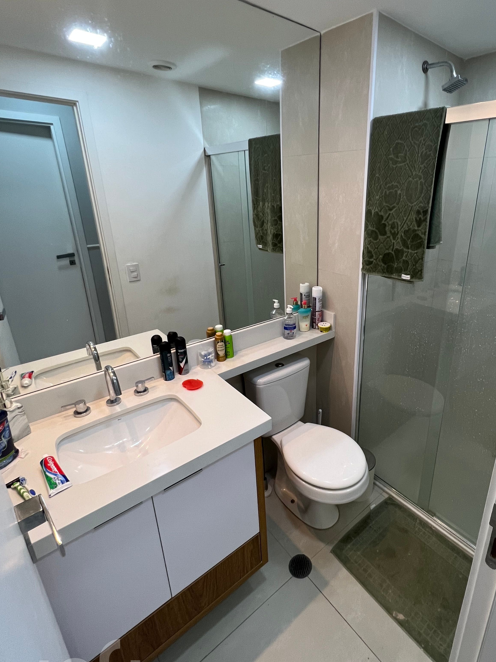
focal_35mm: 17
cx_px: 310
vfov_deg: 90.9
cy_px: 312
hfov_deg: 73.5
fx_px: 325
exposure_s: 1/120
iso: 200
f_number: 1.8
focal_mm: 1.57
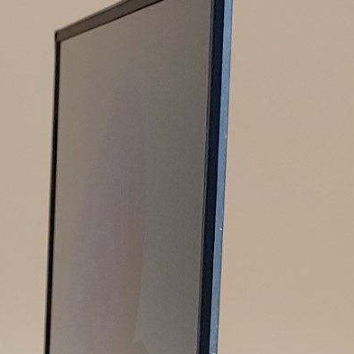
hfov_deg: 11.7
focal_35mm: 143
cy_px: 402
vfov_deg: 12.0
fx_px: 1655
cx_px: -176
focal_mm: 4.36
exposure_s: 1/64
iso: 50
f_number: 1.8
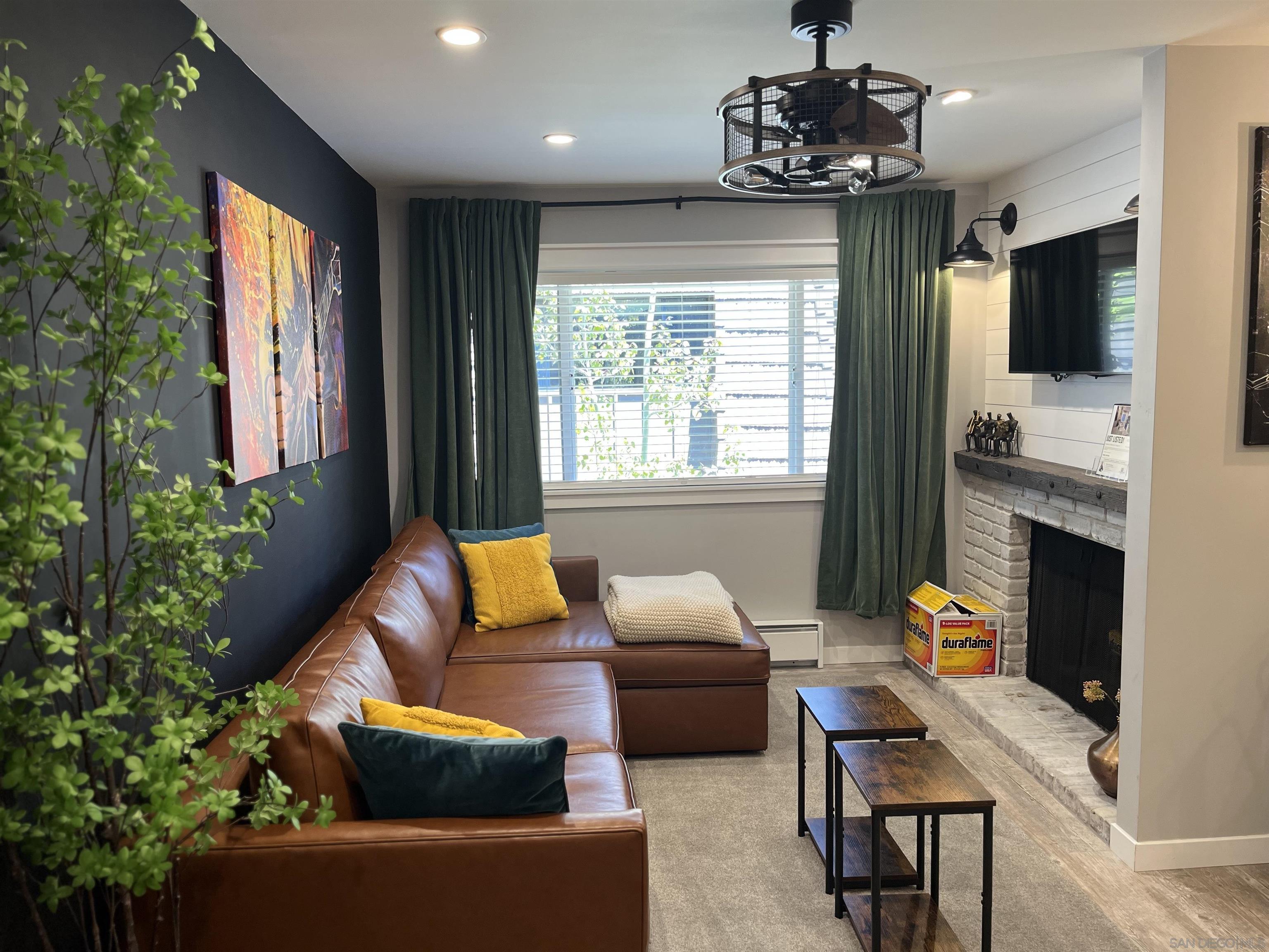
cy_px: 476
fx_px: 953
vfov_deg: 53.1
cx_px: 634
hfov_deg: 67.3
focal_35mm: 26
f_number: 1.6
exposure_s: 1/60
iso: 80
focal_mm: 5.1
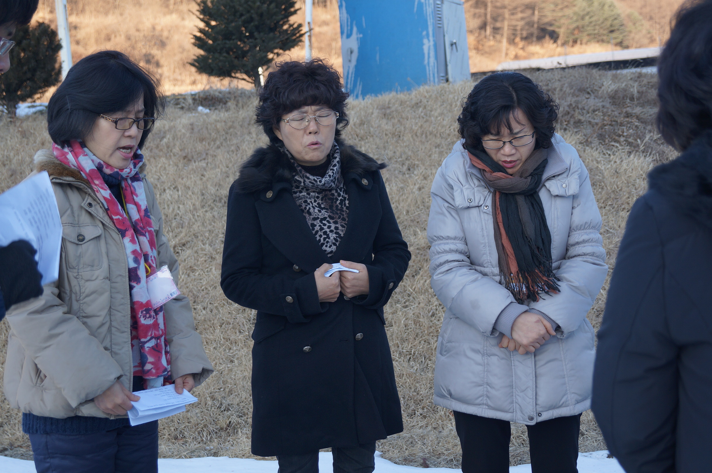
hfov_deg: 33.4
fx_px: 1185
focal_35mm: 60
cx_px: 356
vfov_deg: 22.5
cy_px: 236
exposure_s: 1/160
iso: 200
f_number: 5
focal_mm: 40
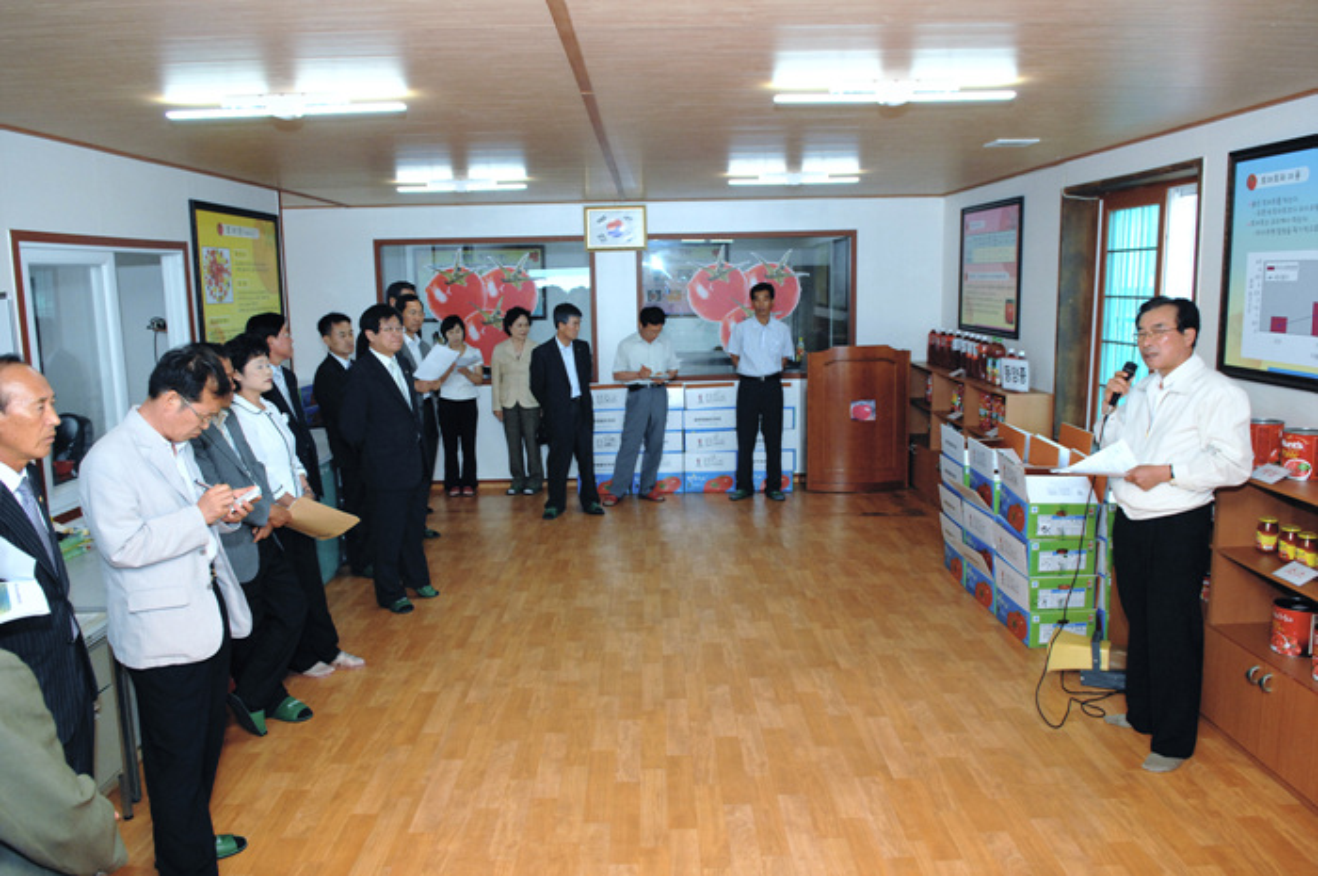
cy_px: 438
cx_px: 659
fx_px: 932
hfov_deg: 70.5
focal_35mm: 26
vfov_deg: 50.3
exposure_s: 1/125
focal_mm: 17
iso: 400
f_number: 4.5
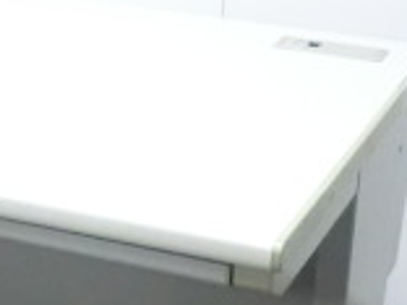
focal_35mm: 131
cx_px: -16
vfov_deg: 11.3
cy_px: 198
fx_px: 1540
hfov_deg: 14.8
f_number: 3.5
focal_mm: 5.8
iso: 800
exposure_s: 1/30
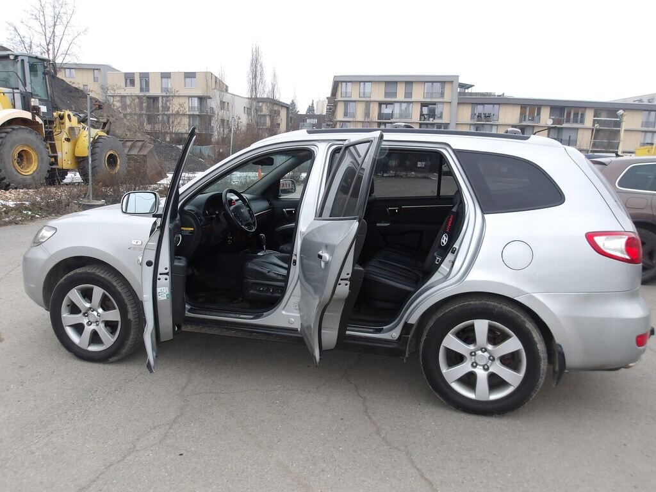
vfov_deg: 51.4
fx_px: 512
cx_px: 328
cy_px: 246
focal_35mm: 27
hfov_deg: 65.3
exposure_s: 1/74
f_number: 3
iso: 100
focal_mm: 4.9
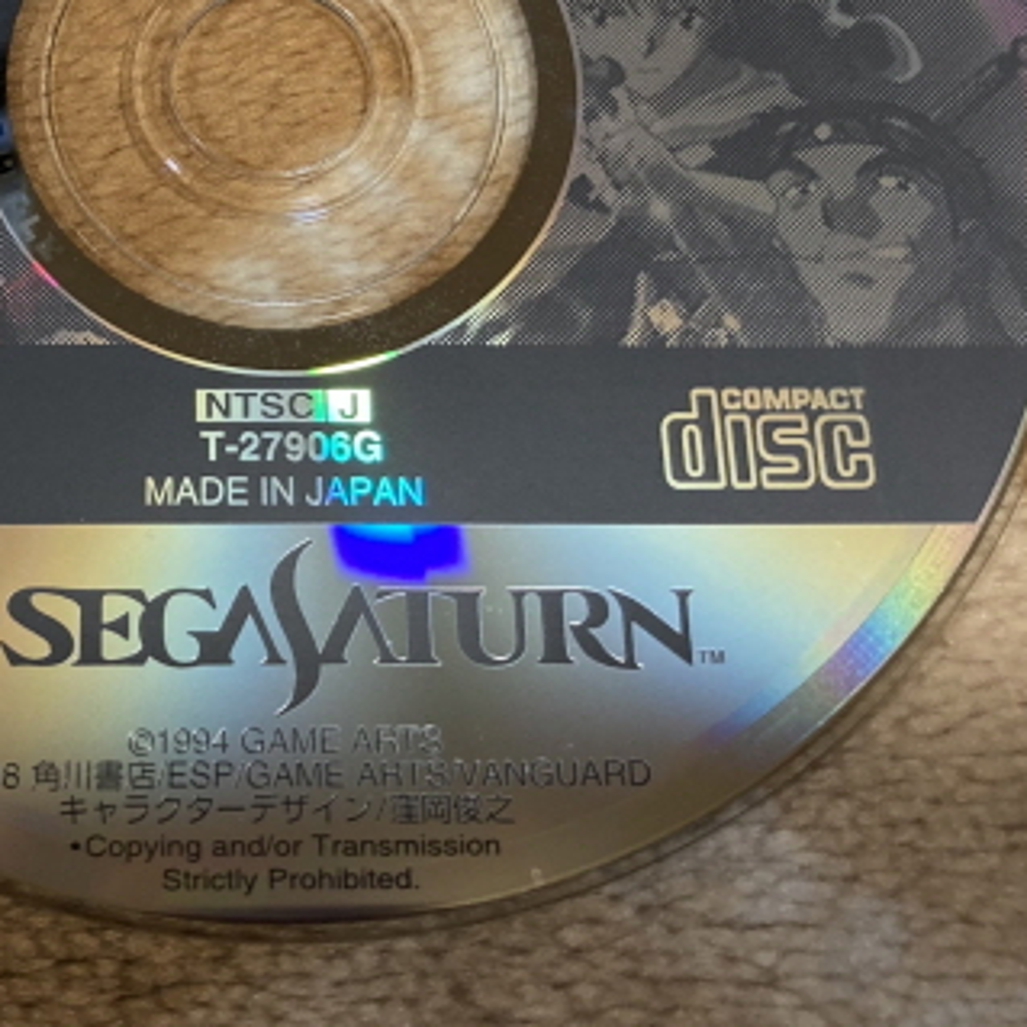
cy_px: 109
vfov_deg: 26.8
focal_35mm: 62
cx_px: 167
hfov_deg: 27.0
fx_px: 2081
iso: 160
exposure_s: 1/50
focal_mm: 3.99
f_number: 1.8
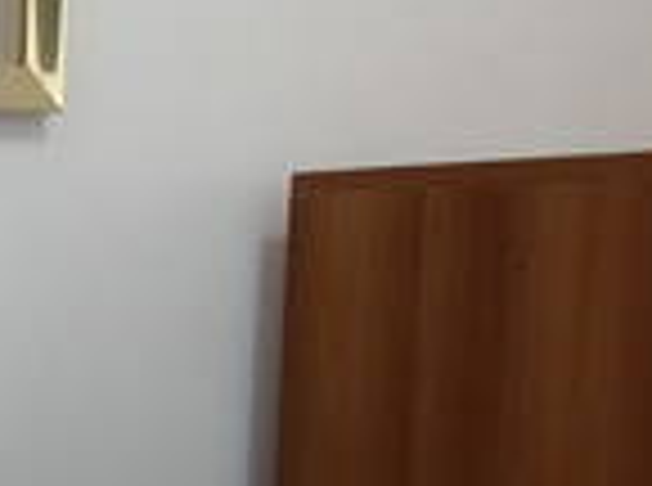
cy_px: 630
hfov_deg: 13.2
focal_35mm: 142
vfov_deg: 10.2
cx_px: -315
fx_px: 2668
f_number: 1.8
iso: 160
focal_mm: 3.62
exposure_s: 1/33.3
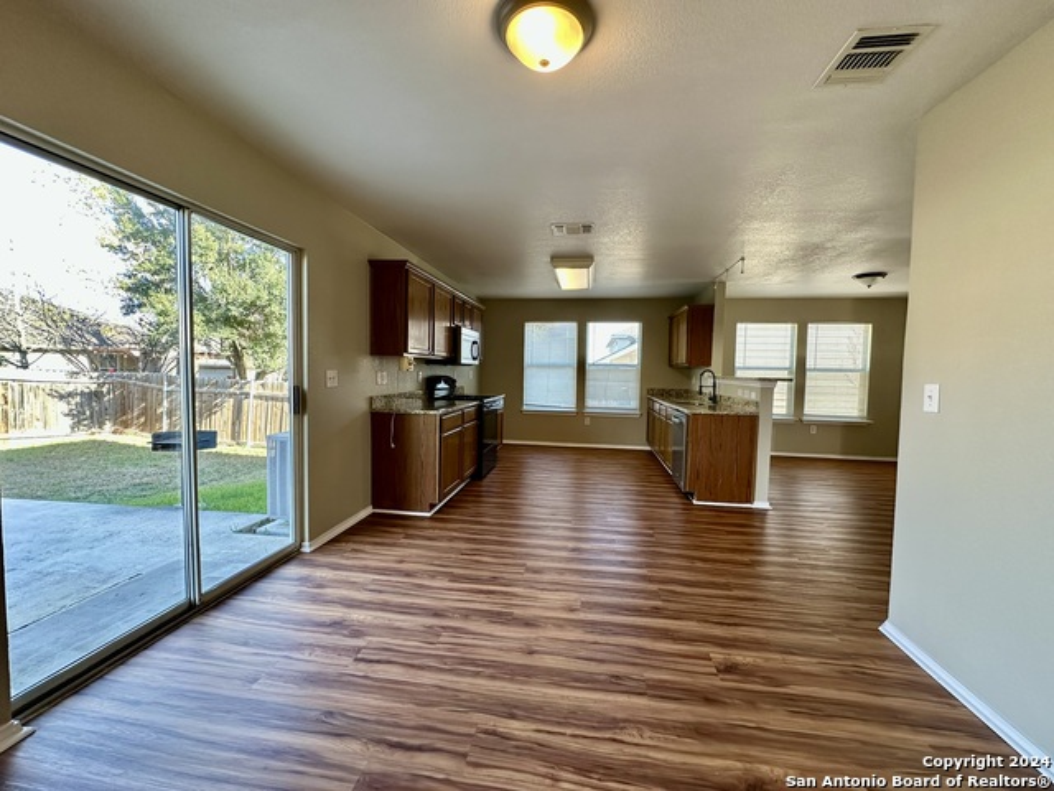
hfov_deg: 102.1
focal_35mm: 14
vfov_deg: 85.7
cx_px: 527
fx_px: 426
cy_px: 396
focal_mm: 2.22
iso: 200
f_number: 2.2
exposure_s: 1/99
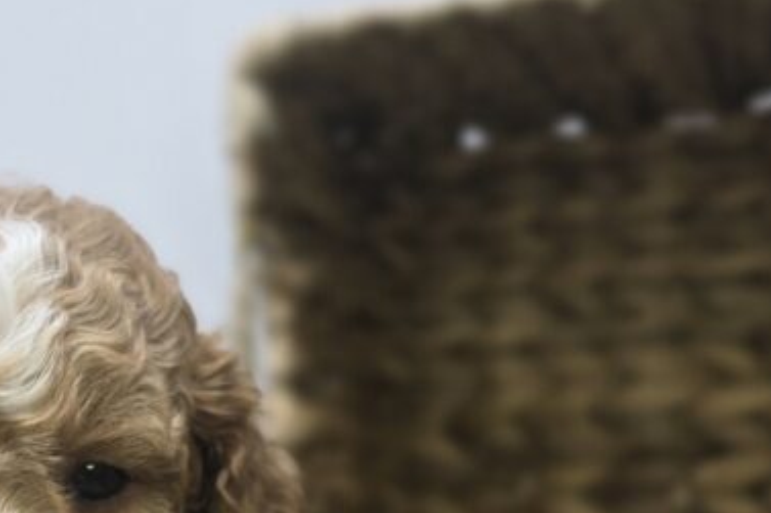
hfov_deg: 28.5
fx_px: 1391
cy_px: 515
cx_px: -49
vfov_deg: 20.2
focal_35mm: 65
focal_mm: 6.3
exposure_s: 1/120
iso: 40
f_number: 1.7
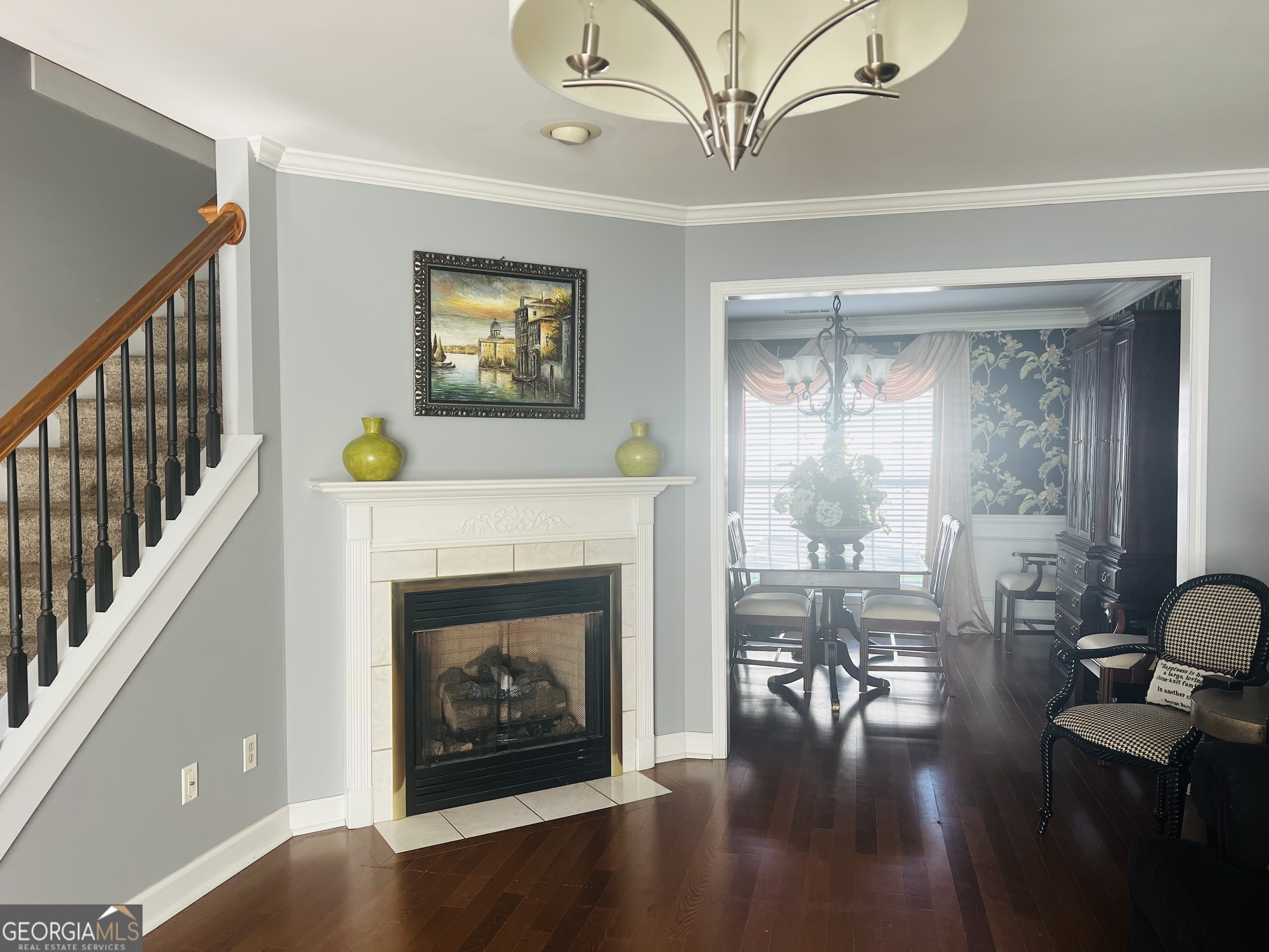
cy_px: 476
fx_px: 953
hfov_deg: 67.3
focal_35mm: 26
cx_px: 634
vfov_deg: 53.1
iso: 100
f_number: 1.5
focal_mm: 5.7
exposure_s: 1/121
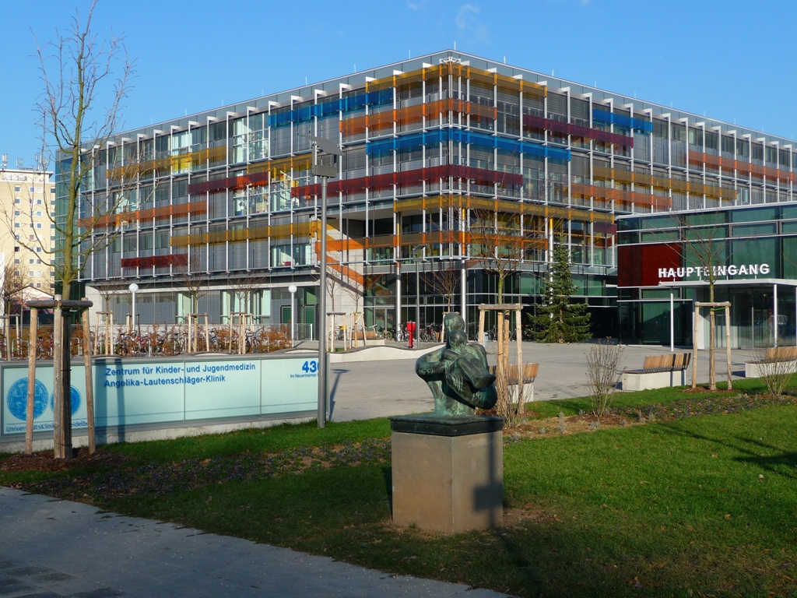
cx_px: 398
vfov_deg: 32.2
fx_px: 1036
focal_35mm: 45
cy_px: 299
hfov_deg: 42.1
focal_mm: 7.6
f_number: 4.1
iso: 100
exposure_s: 1/640
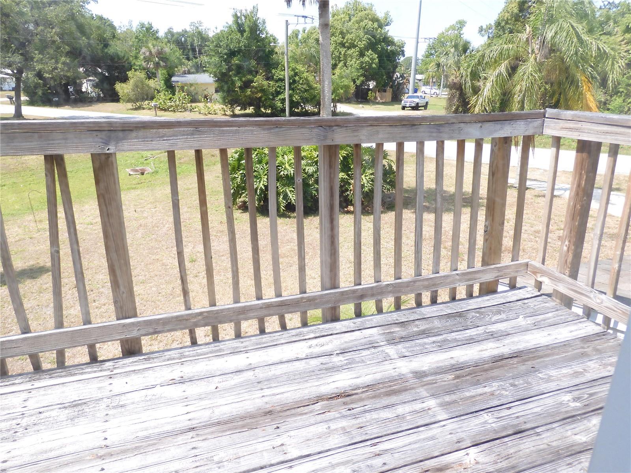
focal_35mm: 24
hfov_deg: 71.6
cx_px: 316
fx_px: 437
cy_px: 236
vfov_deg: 56.8
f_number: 3.4
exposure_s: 1/400
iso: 100
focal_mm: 4.3
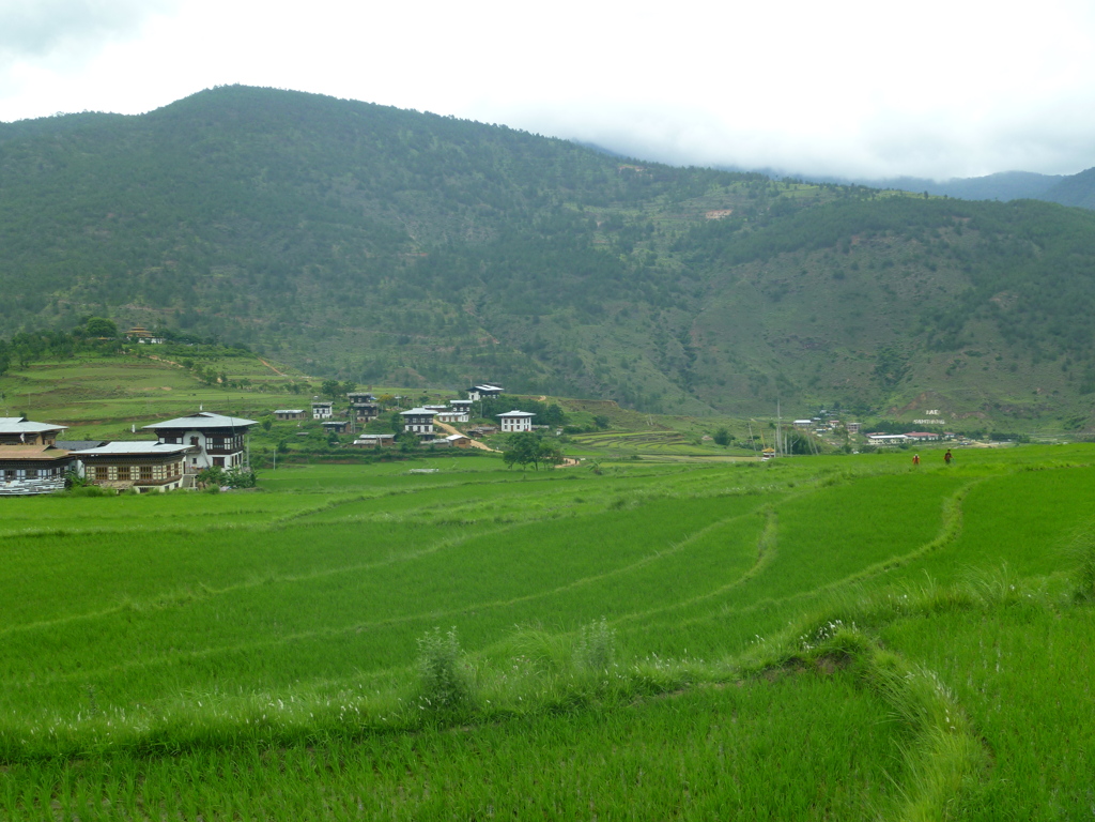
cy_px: 411
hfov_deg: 52.6
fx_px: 1107
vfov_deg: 40.7
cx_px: 548
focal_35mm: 35
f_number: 5.6
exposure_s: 1/200
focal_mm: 6.3
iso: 80
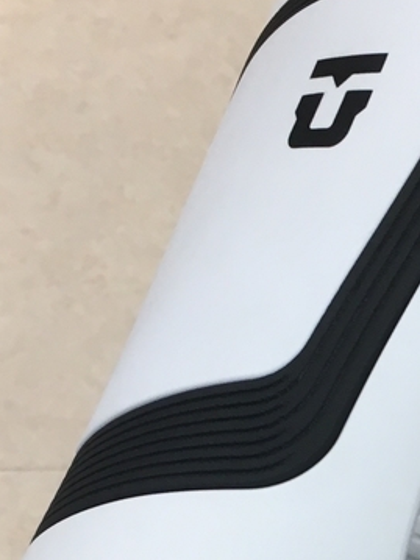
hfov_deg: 14.9
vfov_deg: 19.6
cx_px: 439
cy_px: 569
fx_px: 1570
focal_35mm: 97
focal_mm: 4.15
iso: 32
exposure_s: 1/33
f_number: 2.2
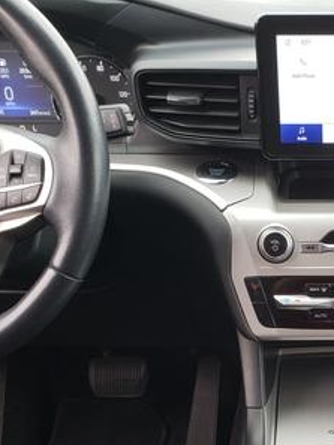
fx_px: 720
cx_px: 355
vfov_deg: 33.4
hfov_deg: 24.6
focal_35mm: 56
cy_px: 355
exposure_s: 1/60
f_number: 2.4
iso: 100
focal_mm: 4.3
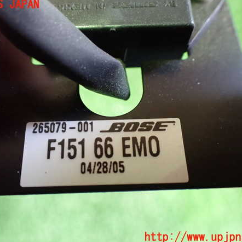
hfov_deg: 45.9
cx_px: 104
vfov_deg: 46.0
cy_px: 121
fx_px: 285
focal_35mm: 36
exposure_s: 1/30
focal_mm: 5.4
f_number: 2.3
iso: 1250
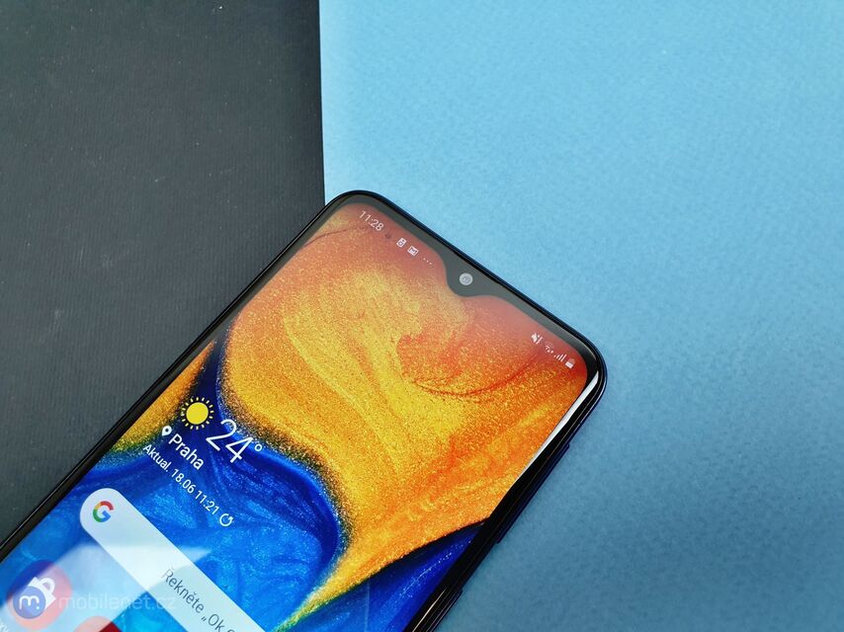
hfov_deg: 67.3
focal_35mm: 26
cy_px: 316
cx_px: 422
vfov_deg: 53.0
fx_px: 634
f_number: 2.4
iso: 100
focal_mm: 4.32
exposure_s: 1/100
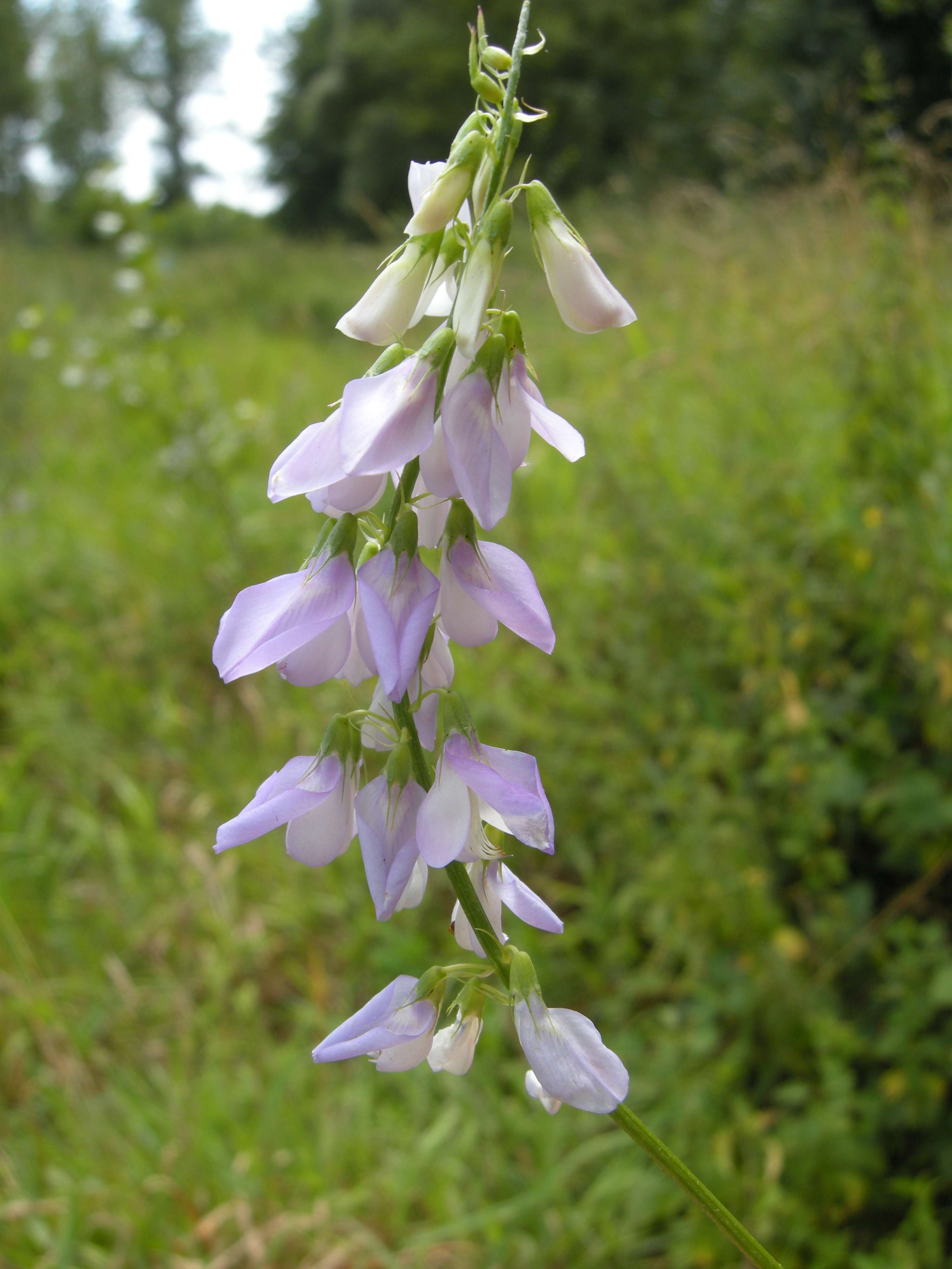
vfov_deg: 52.6
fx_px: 1283
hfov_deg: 40.7
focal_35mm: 35
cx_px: 476
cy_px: 634
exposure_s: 1/147
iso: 64
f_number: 4.8
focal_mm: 7.5
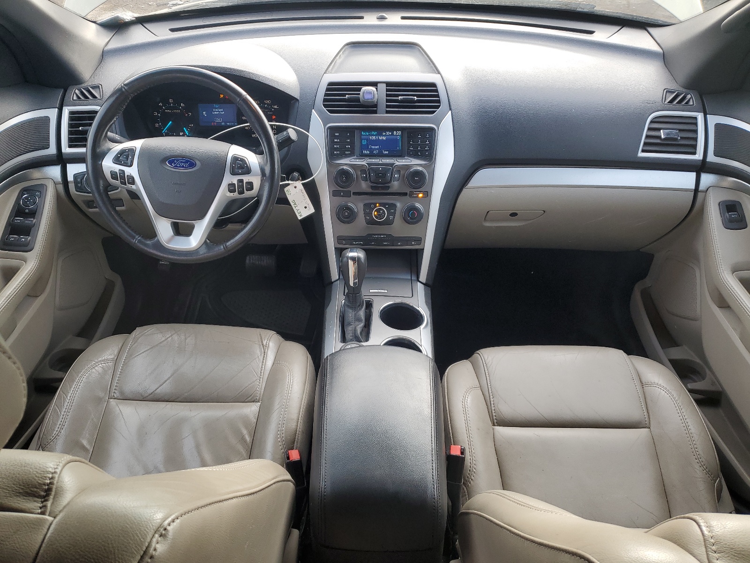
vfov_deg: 53.1
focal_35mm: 26
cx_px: 375
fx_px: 563
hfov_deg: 67.3
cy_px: 282
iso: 50
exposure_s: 1/159
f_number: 1.5
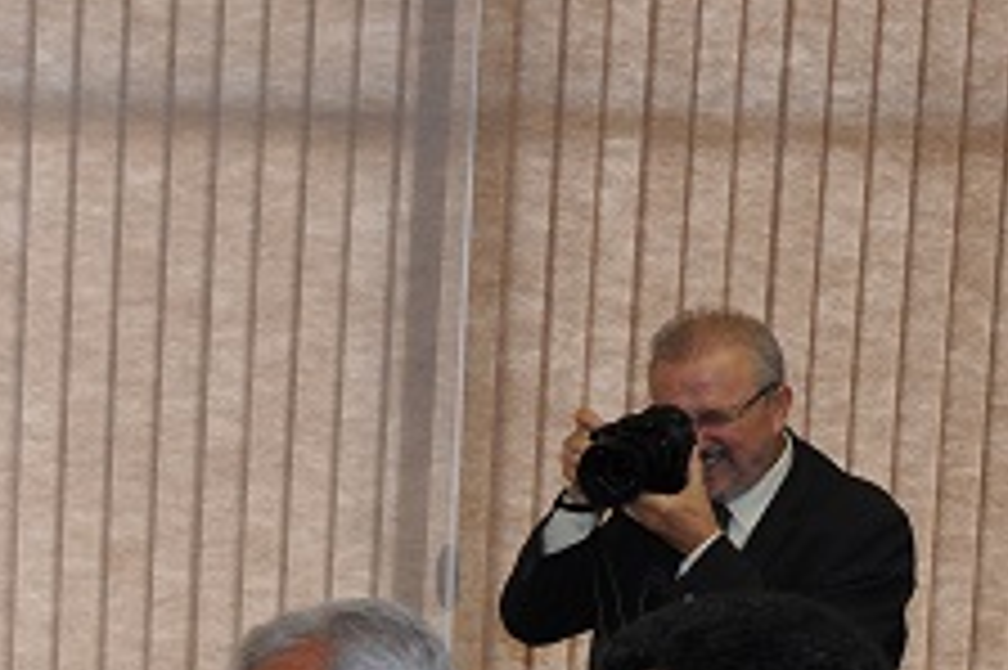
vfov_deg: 9.9
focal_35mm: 136
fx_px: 3805
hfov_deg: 14.5
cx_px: -256
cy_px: 789
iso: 1250
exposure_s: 1/125
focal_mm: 50
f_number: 7.1
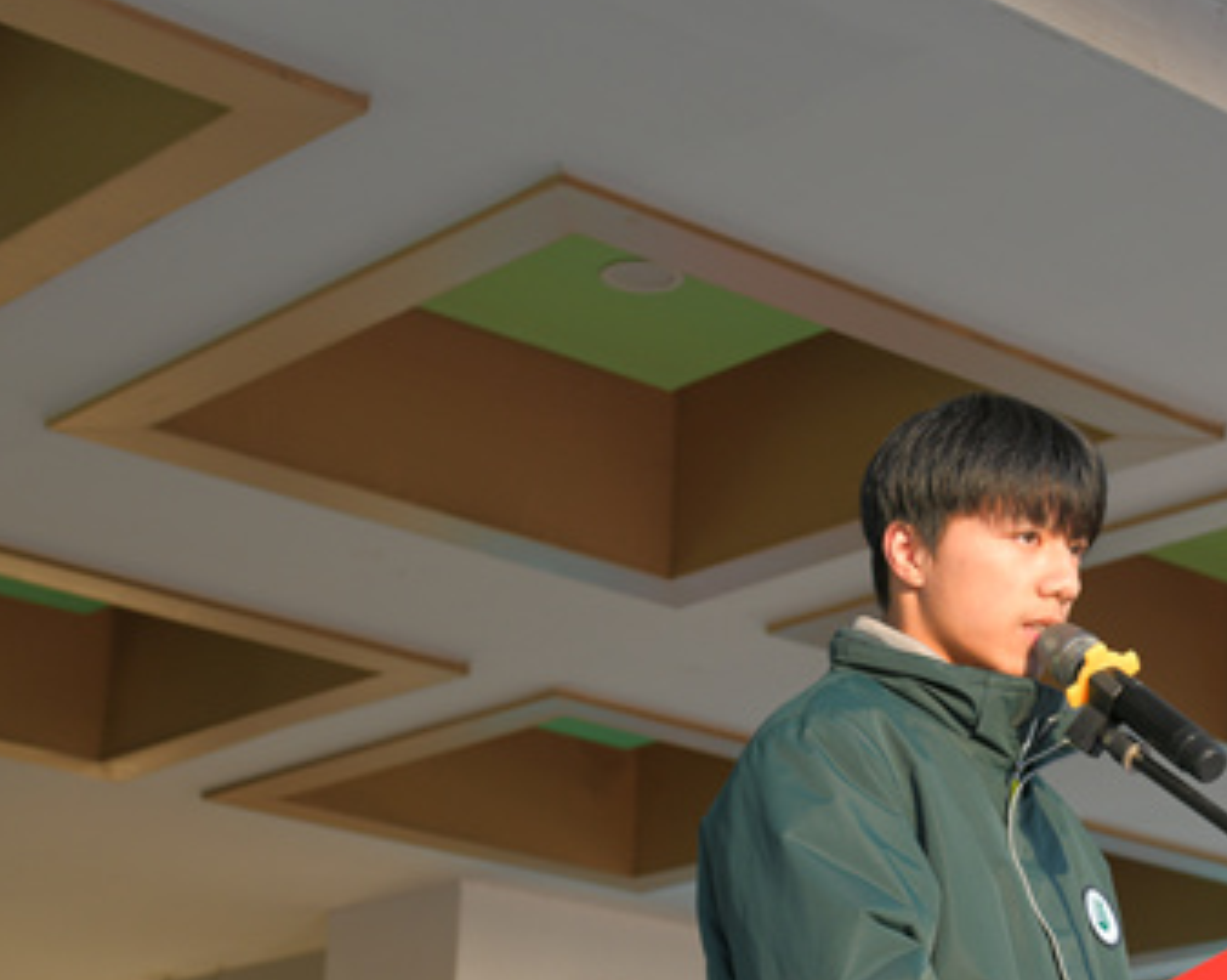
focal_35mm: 87
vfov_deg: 17.6
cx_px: 786
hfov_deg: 21.9
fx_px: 3157
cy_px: 699
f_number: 4
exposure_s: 1/320
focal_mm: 35
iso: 100
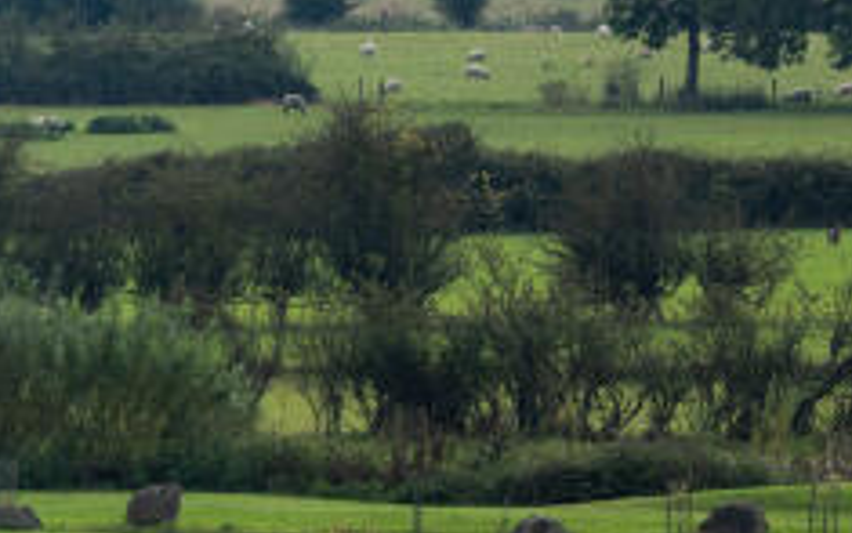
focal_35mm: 853
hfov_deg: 2.5
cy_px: -303
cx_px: 1780
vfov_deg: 1.5
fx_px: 19811
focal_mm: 192
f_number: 4.5
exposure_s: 1/2000
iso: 250
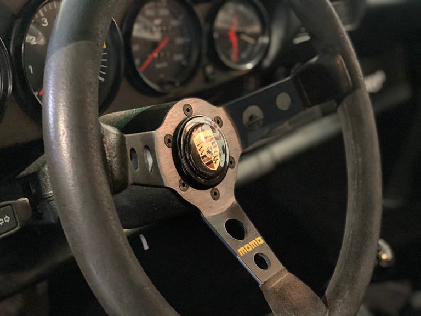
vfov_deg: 28.0
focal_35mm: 52
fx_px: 632
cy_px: 158
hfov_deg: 36.8
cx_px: 210
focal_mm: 6
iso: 2000
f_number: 2
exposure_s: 1/15
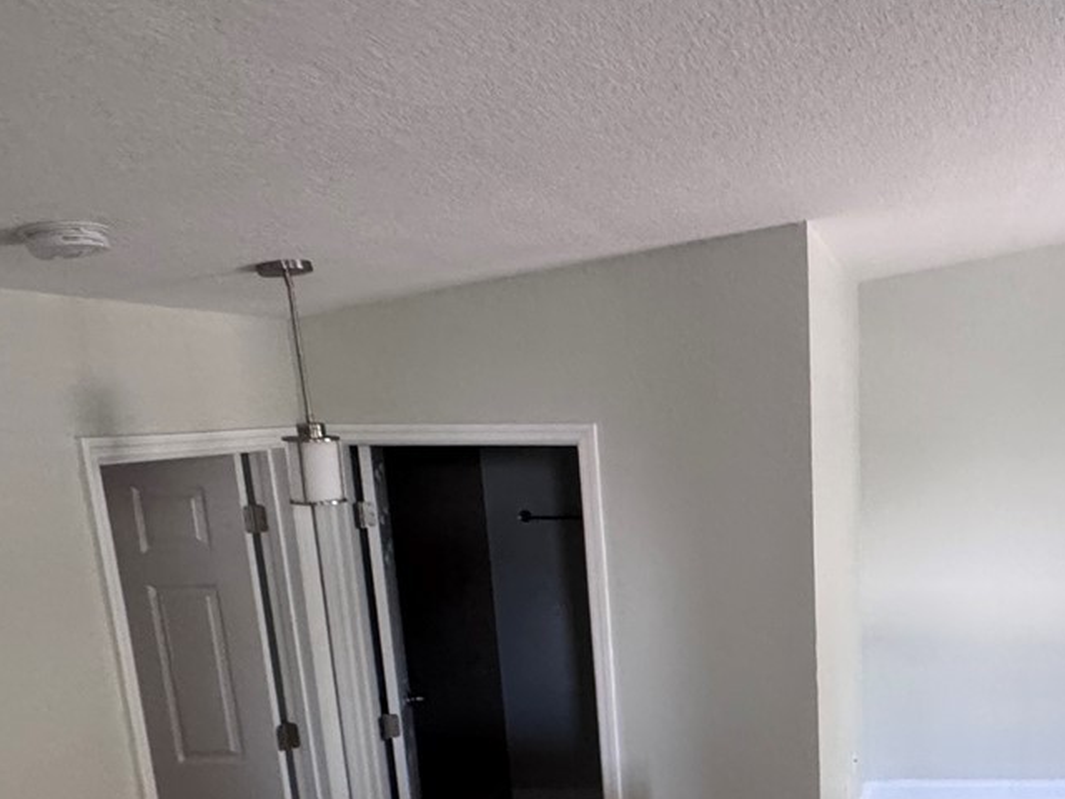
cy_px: 631
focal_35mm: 35
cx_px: 942
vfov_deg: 39.2
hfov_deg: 47.7
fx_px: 1077
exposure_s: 1/60
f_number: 2.2
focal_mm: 2.22
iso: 400
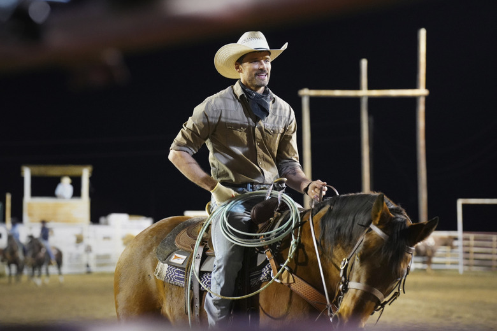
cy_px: 166
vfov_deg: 10.4
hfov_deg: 15.5
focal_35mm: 132
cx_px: 248
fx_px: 1822
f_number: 4.5
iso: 16000
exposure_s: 1/125
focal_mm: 132
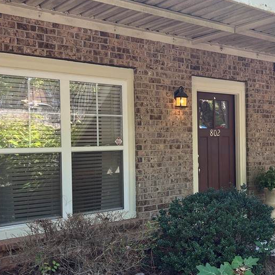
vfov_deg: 37.5
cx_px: 195
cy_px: 145
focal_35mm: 45
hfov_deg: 36.9
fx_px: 404
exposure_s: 1/183
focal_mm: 5.7
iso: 50
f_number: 1.5
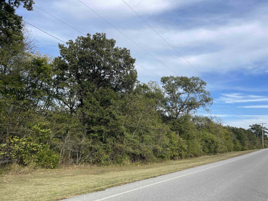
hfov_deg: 69.4
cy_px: 100
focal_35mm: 25
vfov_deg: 54.9
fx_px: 194
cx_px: 134
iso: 32
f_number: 1.6
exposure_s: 1/2660
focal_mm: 5.1
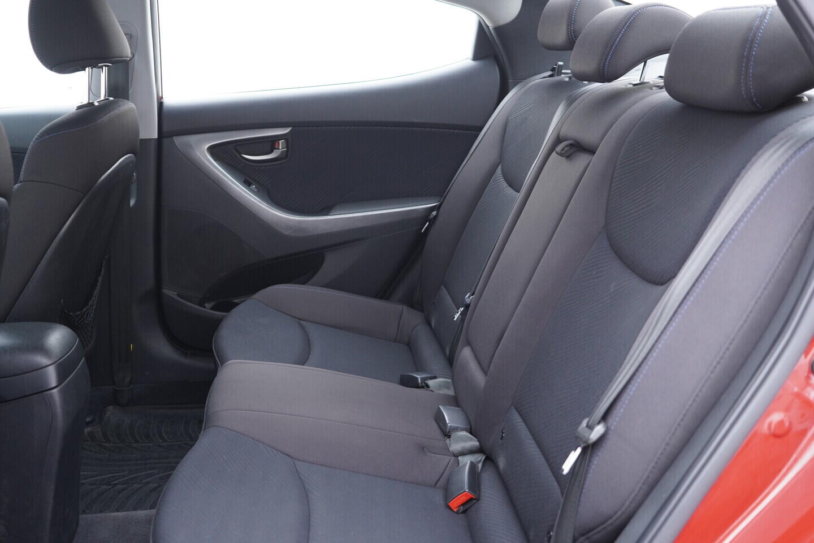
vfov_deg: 36.9
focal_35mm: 36
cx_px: 407
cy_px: 272
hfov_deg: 53.1
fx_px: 814
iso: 640
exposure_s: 1/40
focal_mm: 24
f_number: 2.8
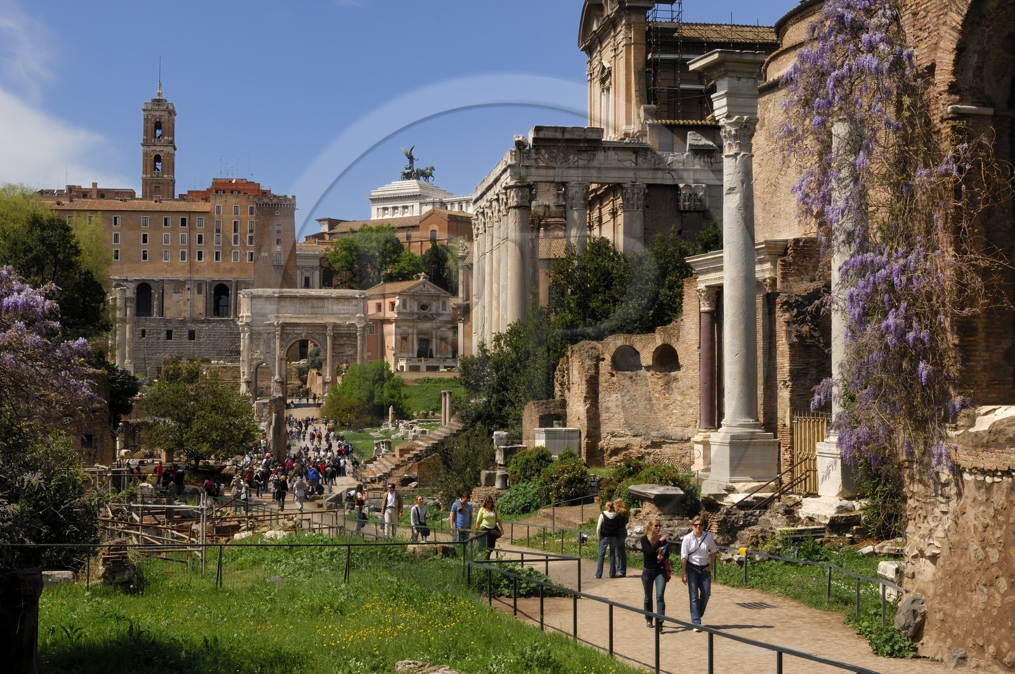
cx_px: 508
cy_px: 337
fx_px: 1478
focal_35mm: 52
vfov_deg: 25.7
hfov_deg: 37.9
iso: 100
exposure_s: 1/60
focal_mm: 35
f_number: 16
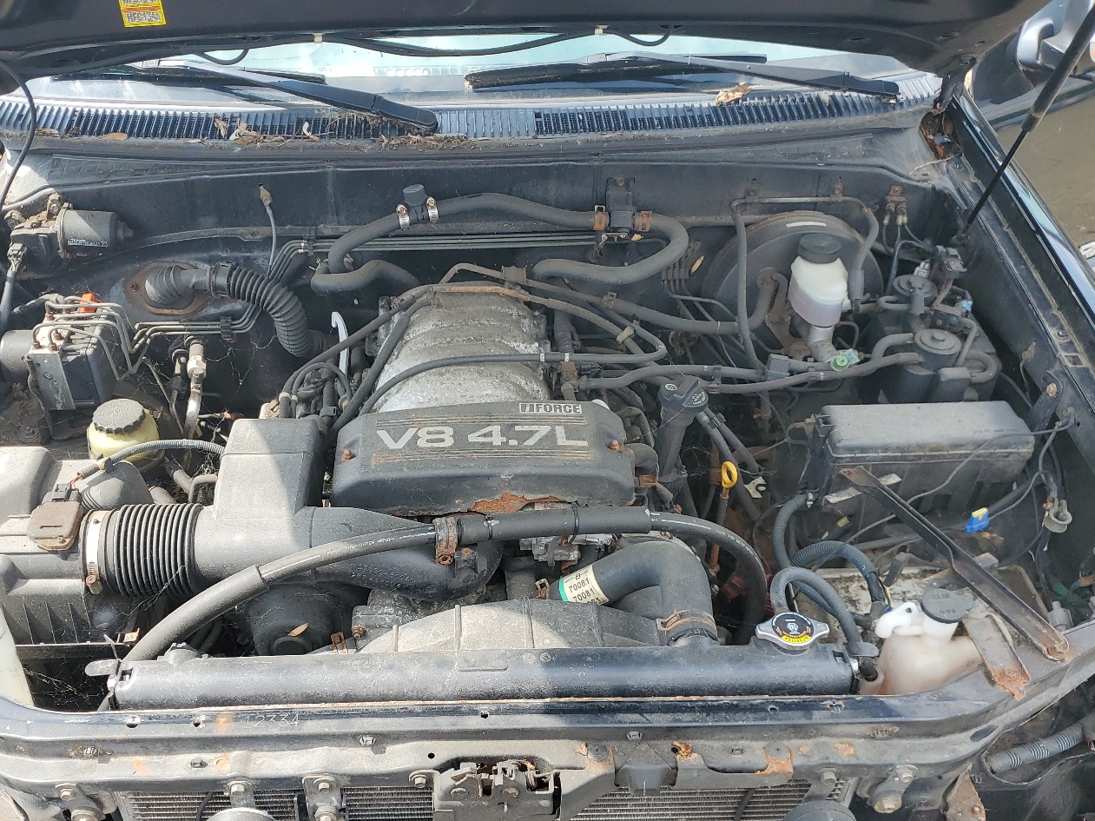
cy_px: 495
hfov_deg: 55.0
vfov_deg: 42.7
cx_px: 449
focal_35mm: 33
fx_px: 1044
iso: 50
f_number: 1.5
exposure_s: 1/625
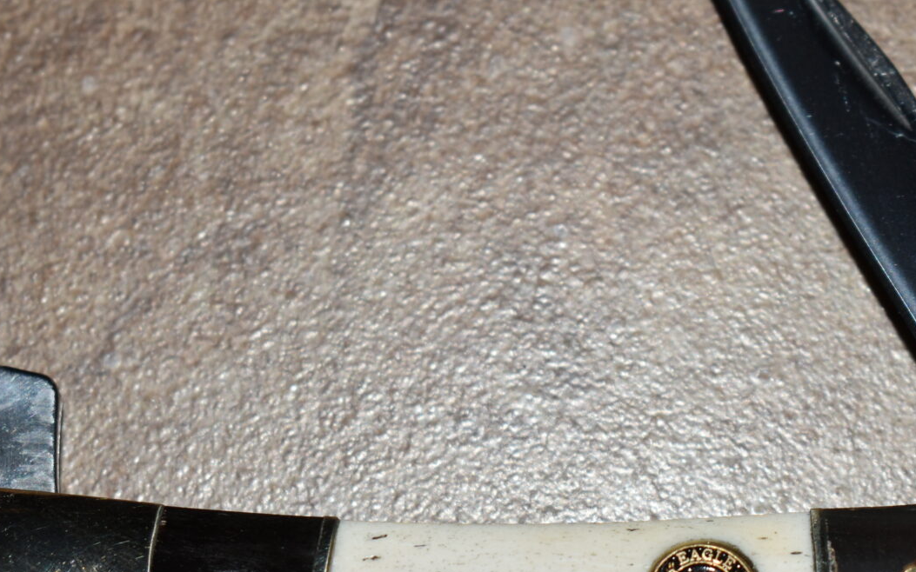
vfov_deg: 8.7
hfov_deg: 13.9
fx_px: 3769
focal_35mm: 151
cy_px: 300
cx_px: 483
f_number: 8
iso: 100
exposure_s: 1/60
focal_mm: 52
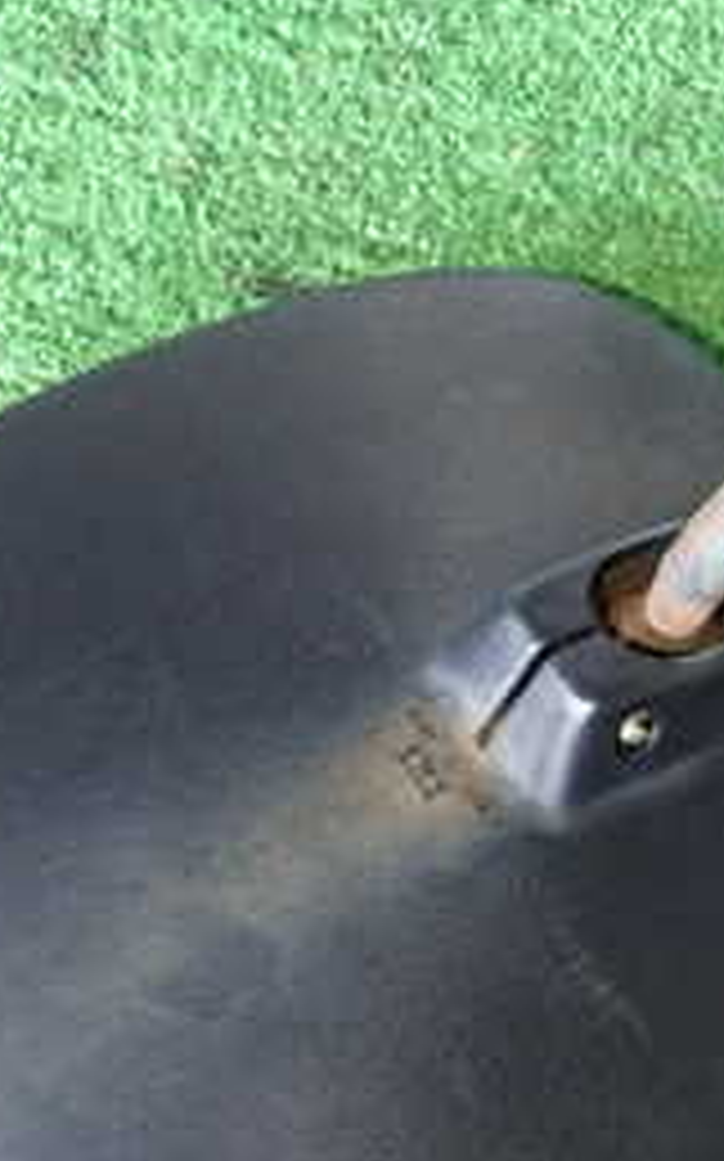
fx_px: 2497
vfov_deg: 26.0
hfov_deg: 15.7
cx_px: 922
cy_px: 774
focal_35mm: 79
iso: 640
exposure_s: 1/30
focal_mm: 5.79
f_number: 2.4
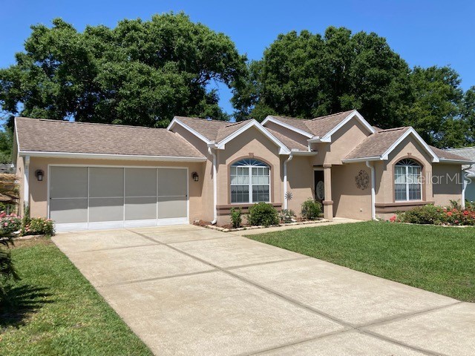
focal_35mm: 28
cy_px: 178
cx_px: 238
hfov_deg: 63.4
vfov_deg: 49.7
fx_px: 384
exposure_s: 1/2825
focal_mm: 3.99
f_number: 1.8
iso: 20
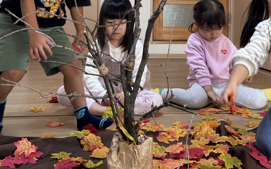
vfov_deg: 24.7
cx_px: 130
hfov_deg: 40.3
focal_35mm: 50
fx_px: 369
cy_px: 1
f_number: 1.78
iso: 200
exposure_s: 1/120
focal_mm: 6.76
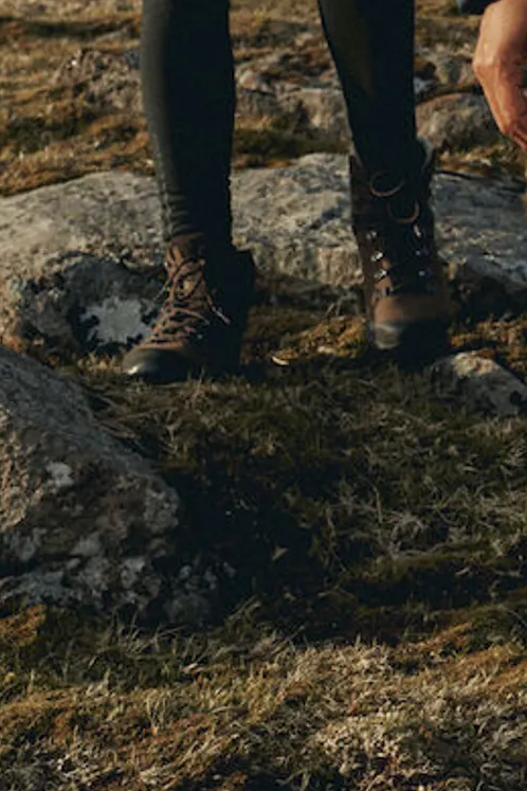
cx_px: 801
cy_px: 147
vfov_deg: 15.1
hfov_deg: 9.8
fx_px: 2964
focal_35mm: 135
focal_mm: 35
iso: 200
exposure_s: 1/1000
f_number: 5
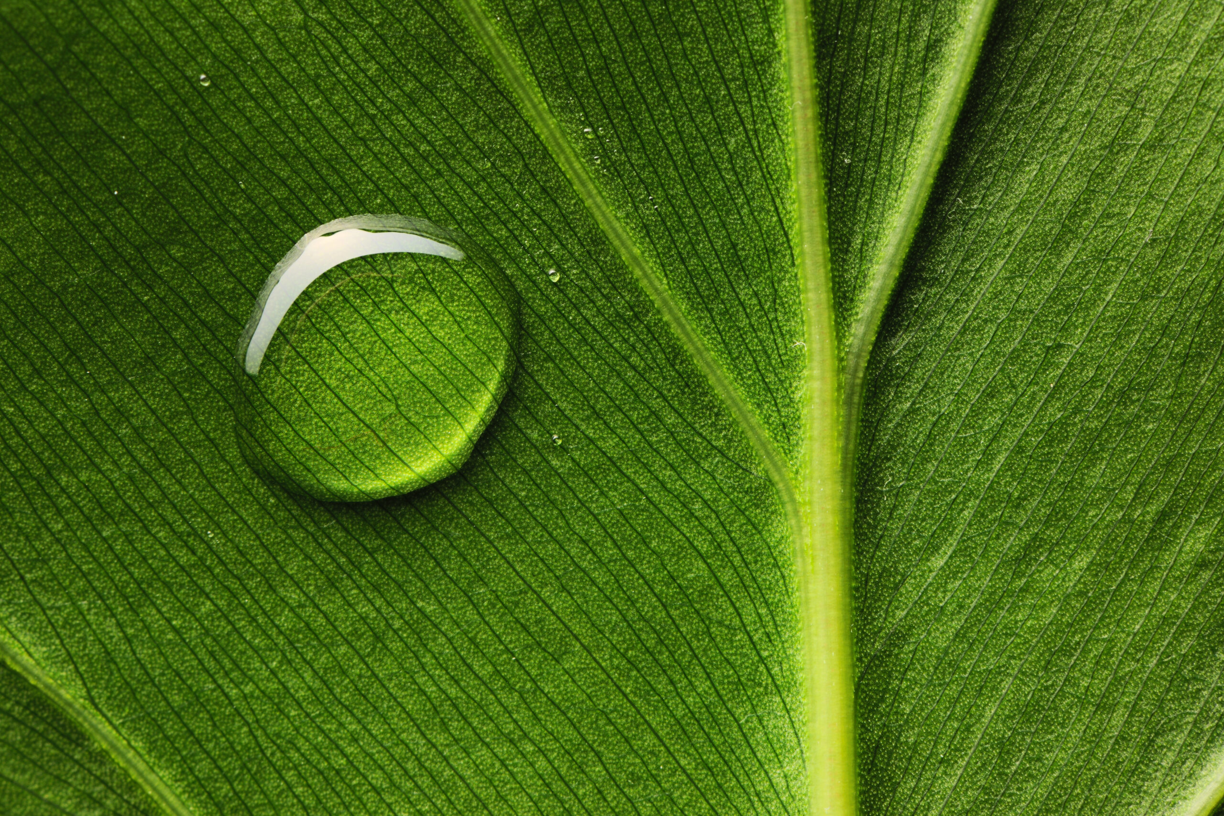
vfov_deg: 13.0
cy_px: 408
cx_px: 612
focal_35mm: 105
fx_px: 3570
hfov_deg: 19.5
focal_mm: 105
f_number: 18
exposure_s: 1/125
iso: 100
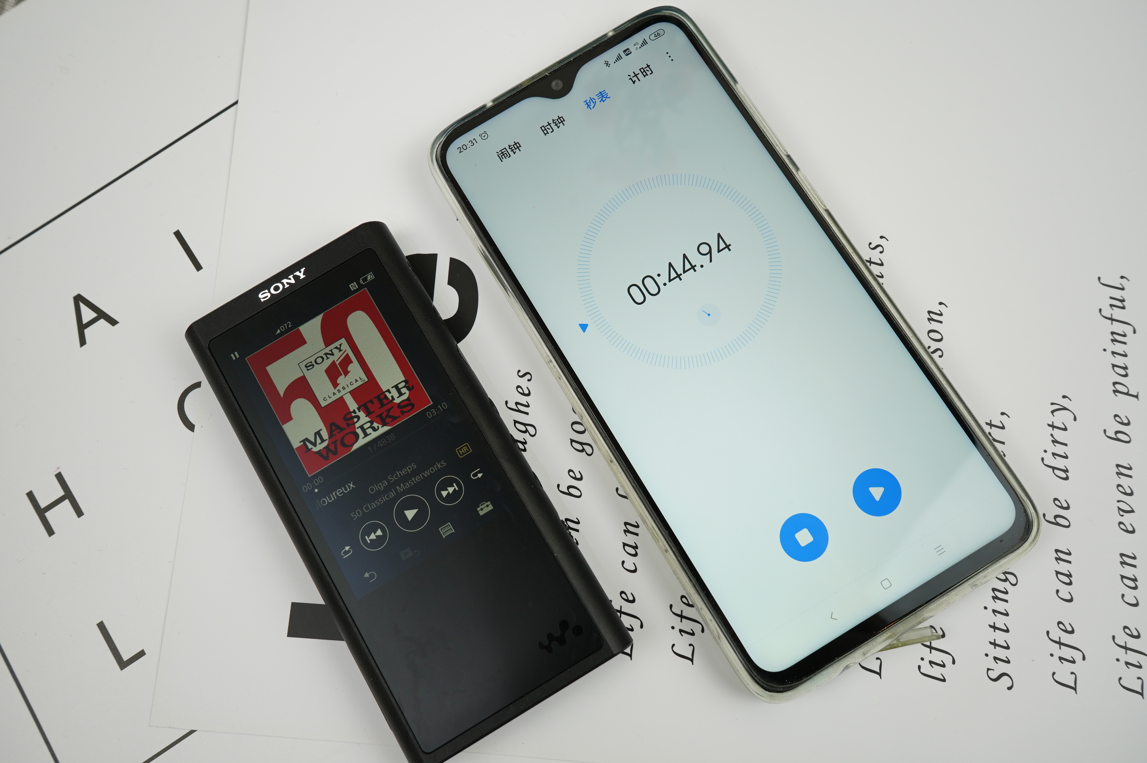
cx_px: 574
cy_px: 382
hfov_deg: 63.7
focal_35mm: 29
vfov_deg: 44.9
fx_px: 923
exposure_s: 1/30
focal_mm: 29
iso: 400
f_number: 9
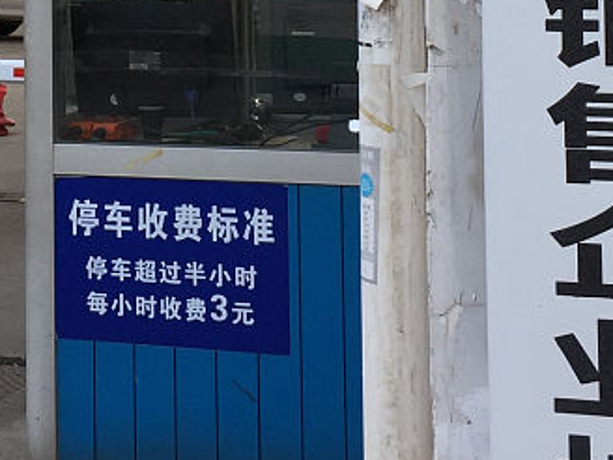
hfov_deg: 18.4
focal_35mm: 106
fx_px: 1877
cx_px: 123
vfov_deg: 13.4
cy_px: -157
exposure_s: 1/156
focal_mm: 4.15
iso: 32
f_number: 2.2
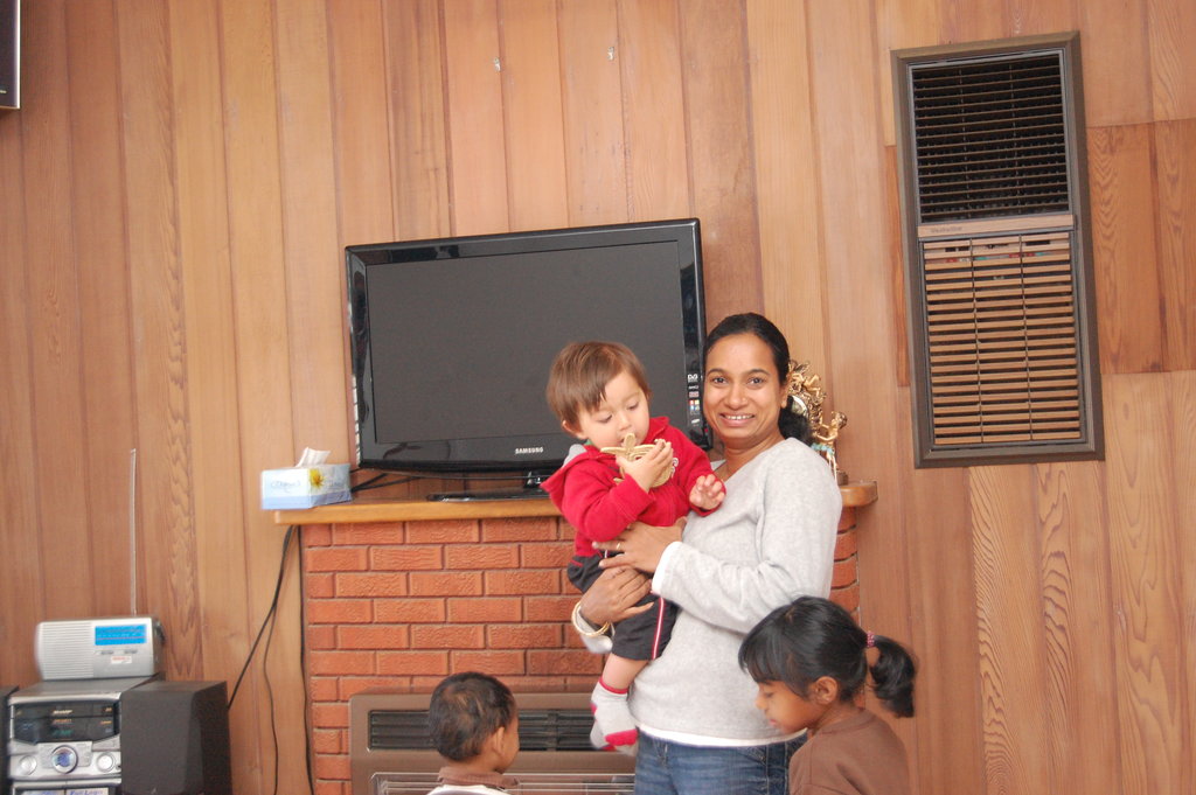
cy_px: 398
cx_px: 598
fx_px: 1743
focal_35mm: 52
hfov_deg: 37.9
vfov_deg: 25.7
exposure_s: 1/60
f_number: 4.8
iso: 1600
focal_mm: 35
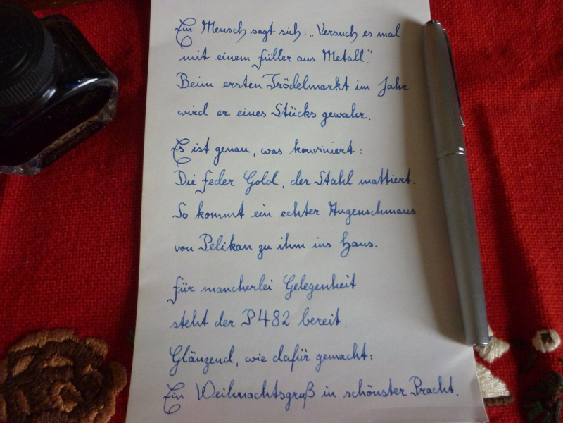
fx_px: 537
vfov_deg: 42.9
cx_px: 282
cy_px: 212
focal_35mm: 33
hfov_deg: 55.4
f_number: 2.8
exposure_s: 1/15
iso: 400
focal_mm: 5.5
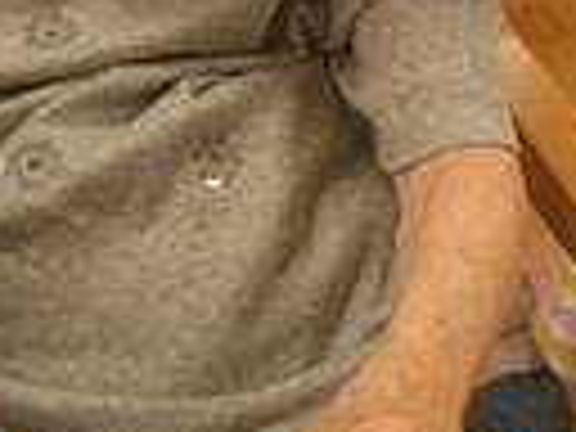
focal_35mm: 131
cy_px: 50
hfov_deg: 15.0
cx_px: 176
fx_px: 2180
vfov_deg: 11.3
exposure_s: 1/50
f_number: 2.6
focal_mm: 5.8
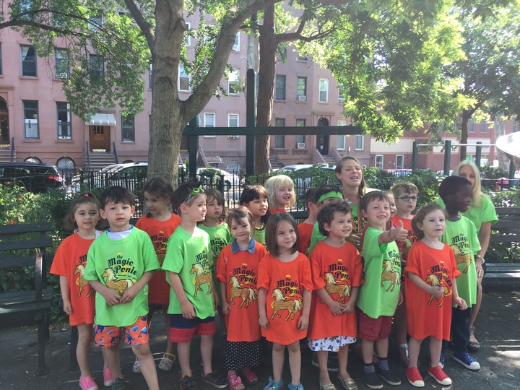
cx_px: 260
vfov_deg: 48.2
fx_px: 436
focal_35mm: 29
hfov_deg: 61.7
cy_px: 195
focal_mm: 4.15
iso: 32
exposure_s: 1/120
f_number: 2.2
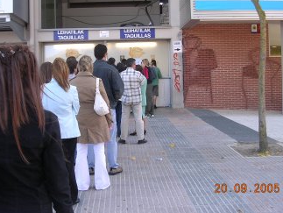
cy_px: 84
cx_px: 115
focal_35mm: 47
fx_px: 385
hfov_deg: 40.2
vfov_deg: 30.8
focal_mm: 5.8
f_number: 2.8
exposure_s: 1/74.6
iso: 100
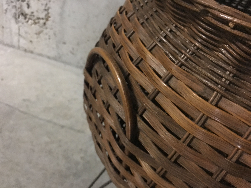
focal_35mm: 29
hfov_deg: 61.7
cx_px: 126
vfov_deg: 48.2
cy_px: 94
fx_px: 210
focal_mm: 4.15
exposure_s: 1/4
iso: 125
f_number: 2.2
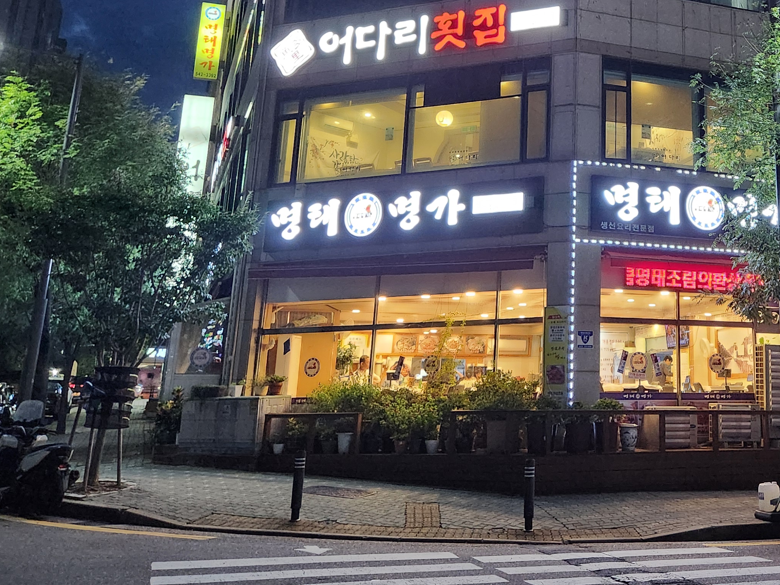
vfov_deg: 31.2
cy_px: 102
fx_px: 1014
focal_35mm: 45
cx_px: 645
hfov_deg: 40.1
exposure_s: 1/120
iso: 800
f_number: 1.8
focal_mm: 5.4
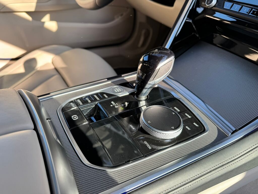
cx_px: 129
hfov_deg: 71.6
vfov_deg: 56.8
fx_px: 179
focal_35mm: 24
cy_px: 97
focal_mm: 6.76
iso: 64
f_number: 1.78
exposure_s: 1/250
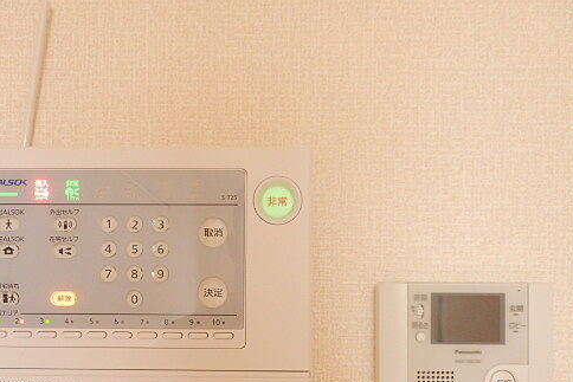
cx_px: 244
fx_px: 525
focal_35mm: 33
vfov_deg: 39.0
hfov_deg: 57.0
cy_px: 283
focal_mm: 4.2
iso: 320
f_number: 3
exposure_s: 1/30
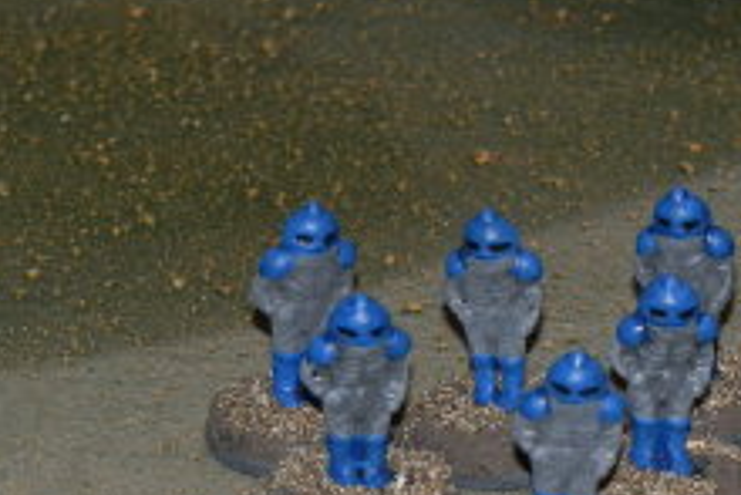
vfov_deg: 4.9
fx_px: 5746
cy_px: 384
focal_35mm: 279
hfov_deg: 7.3
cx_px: 839
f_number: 4.1
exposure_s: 1/160
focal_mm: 19.78
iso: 100
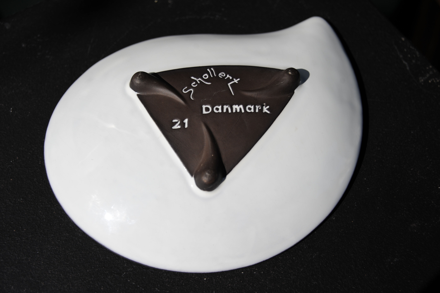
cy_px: 146
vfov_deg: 24.2
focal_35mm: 56
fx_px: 684
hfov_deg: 35.7
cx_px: 220
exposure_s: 1/3200
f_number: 4.5
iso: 200
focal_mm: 56
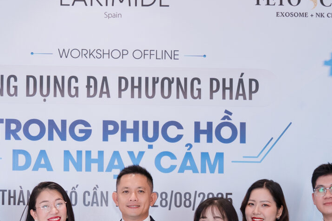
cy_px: 248
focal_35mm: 118
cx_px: 108
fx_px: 1091
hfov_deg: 17.3
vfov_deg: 11.4
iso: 640
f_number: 4
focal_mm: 33.1
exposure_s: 1/160
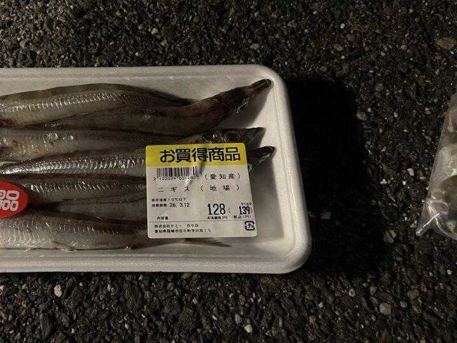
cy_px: 163
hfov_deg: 48.8
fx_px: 488
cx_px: 133
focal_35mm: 37
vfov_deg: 38.7
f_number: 1.6
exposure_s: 1/35
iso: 640
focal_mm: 4.2
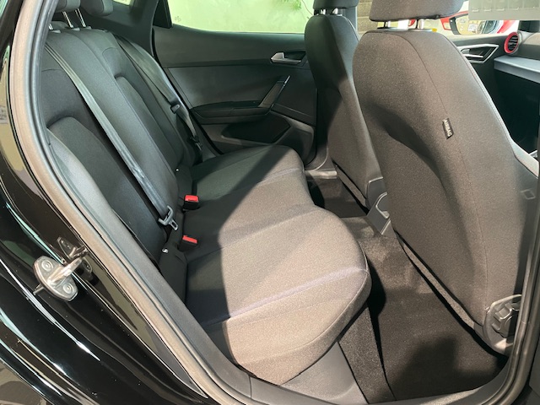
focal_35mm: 26
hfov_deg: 67.3
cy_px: 202
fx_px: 406
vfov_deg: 53.1
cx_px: 270
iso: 500
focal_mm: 4.2
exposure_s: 1/25
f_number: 1.6
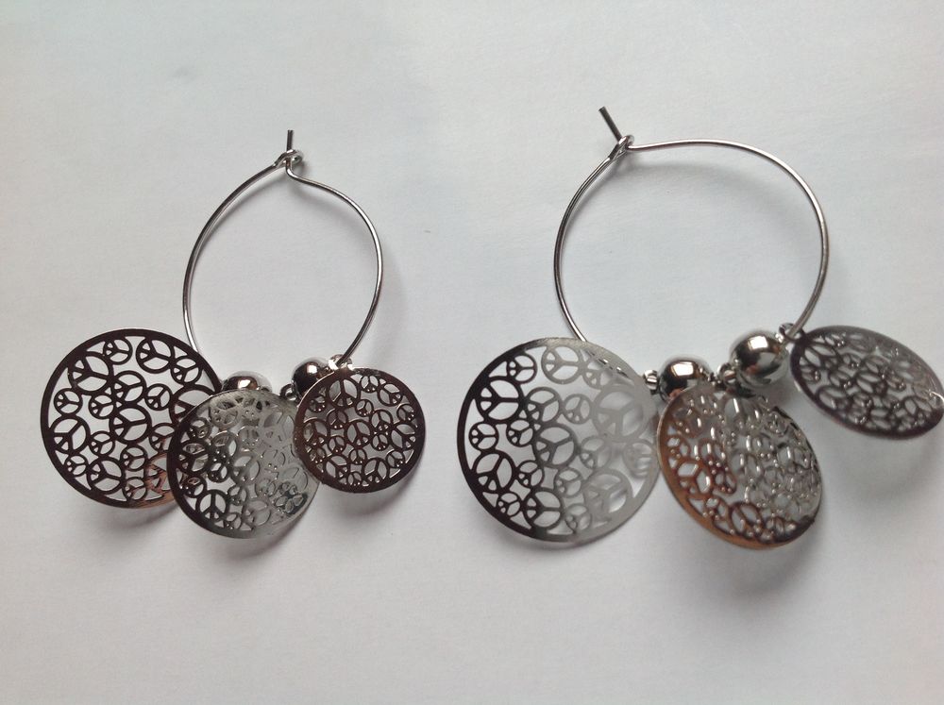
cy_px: 352
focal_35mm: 35
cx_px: 472
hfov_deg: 52.7
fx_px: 953
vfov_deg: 40.6
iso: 80
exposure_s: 1/120
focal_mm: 4.28
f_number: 2.4
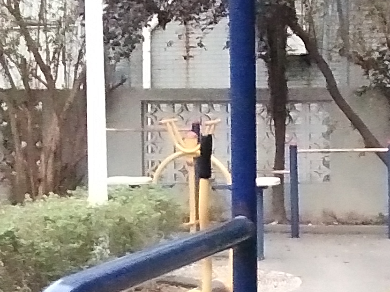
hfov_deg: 12.7
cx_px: 322
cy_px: 345
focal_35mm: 155
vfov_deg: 9.5
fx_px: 1746
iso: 1600
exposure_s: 1/14.3
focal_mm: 3.69
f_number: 2.2
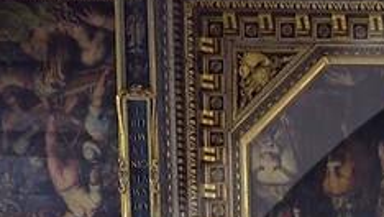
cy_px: 613
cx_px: 722
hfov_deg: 17.0
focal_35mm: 100
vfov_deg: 9.8
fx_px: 1019
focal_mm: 14
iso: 800
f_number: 7.1
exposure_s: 1/13
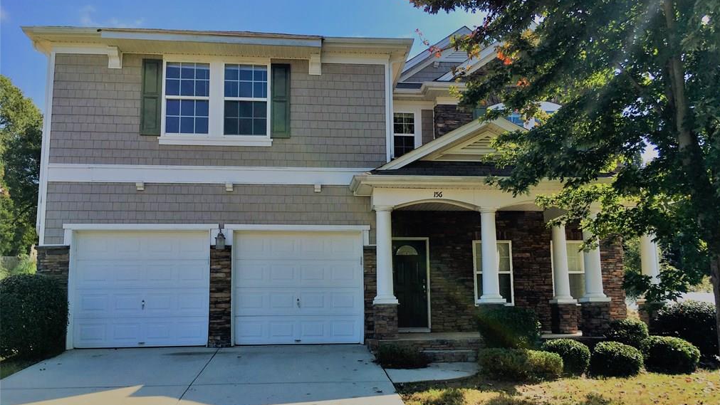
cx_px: 364
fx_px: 611
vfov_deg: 36.5
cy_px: 245
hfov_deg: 61.0
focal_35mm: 32
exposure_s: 1/1012
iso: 25
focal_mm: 4.15
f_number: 2.2
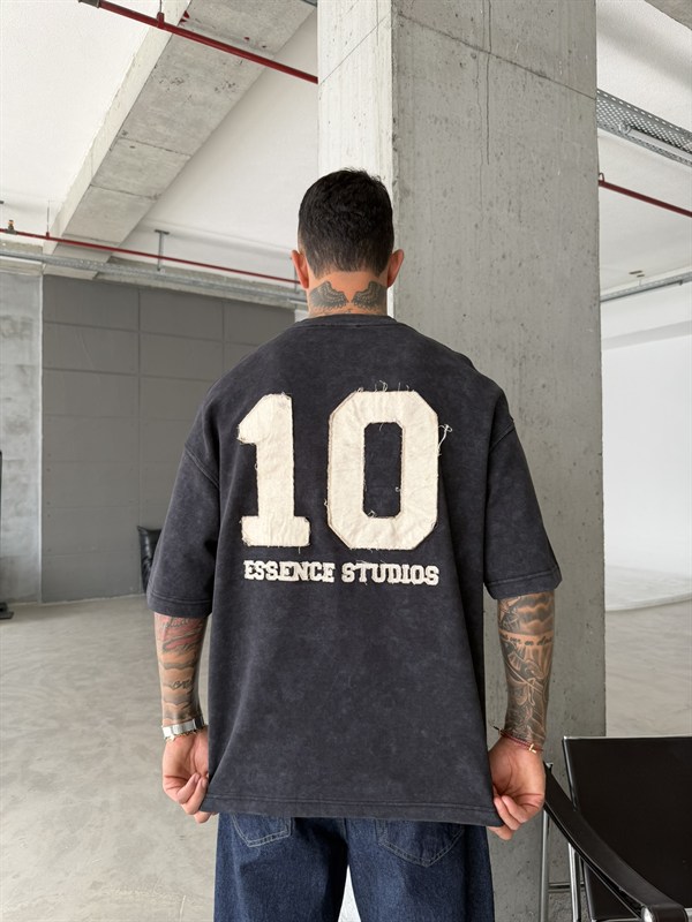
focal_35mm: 24
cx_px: 346
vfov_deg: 71.6
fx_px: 640
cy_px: 461
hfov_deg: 56.8
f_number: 1.78
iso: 64
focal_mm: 6.76
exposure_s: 1/276
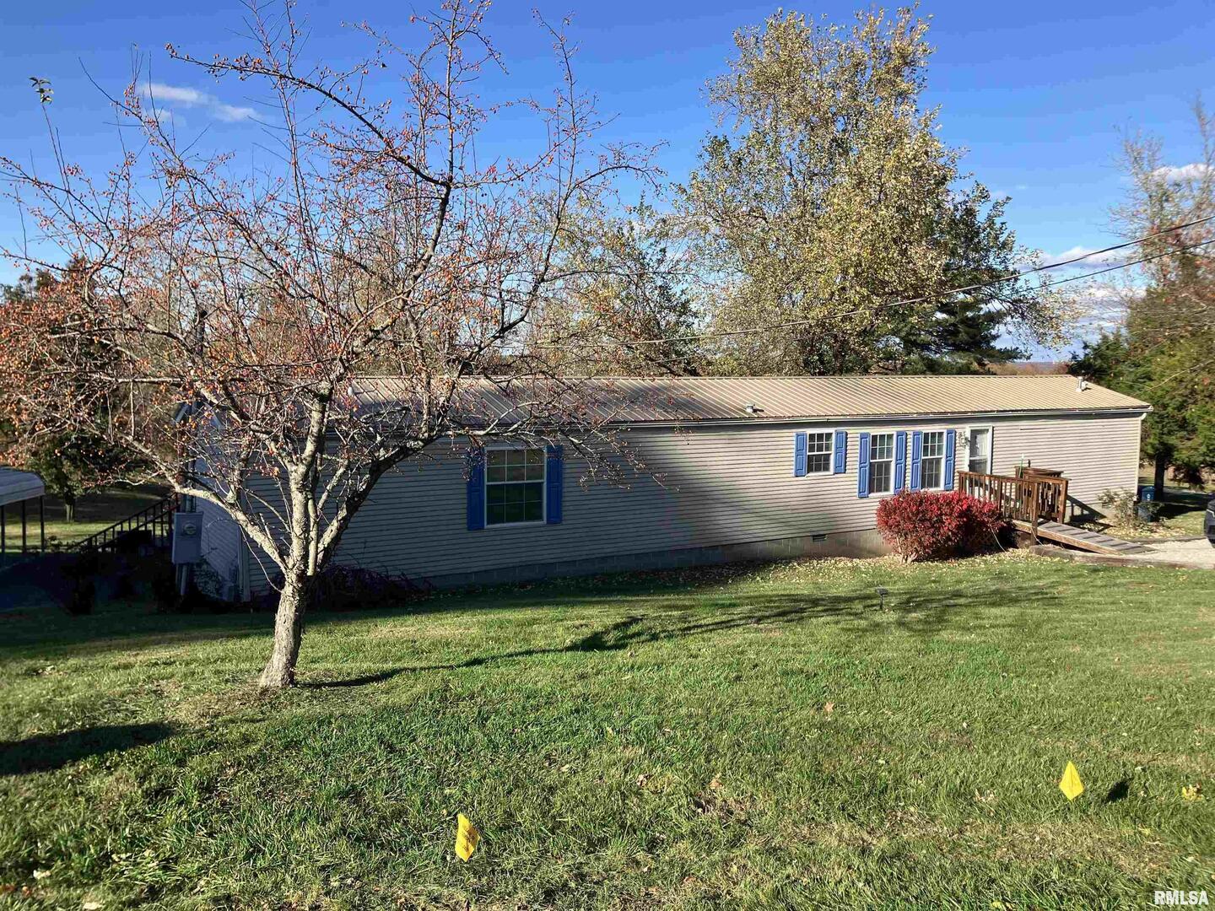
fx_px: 983
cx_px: 608
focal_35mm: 28
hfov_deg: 63.4
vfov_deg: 49.7
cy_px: 456
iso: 32
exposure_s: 1/1350
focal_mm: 3.99
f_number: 1.8
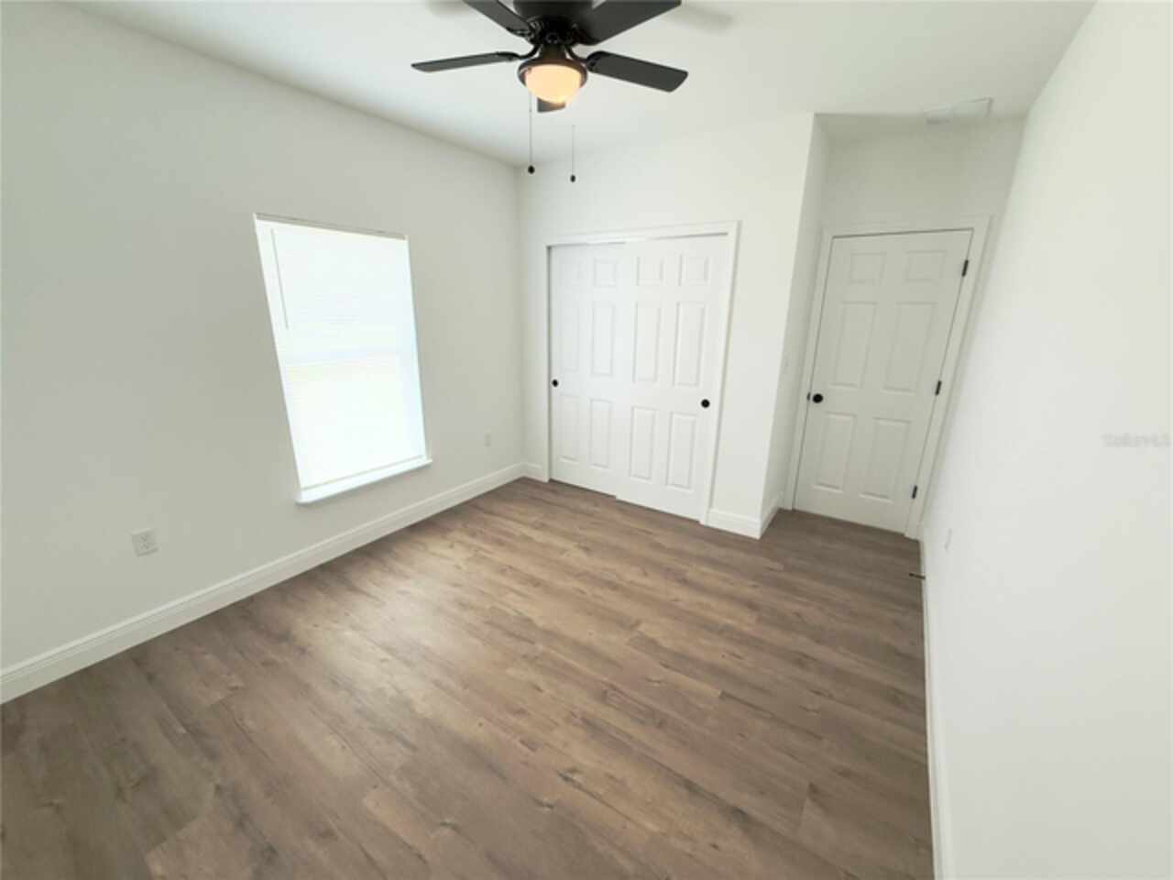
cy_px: 440
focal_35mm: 14
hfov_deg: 102.1
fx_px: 474
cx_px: 586
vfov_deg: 85.7
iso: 100
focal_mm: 2.22
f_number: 2.2
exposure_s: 1/120
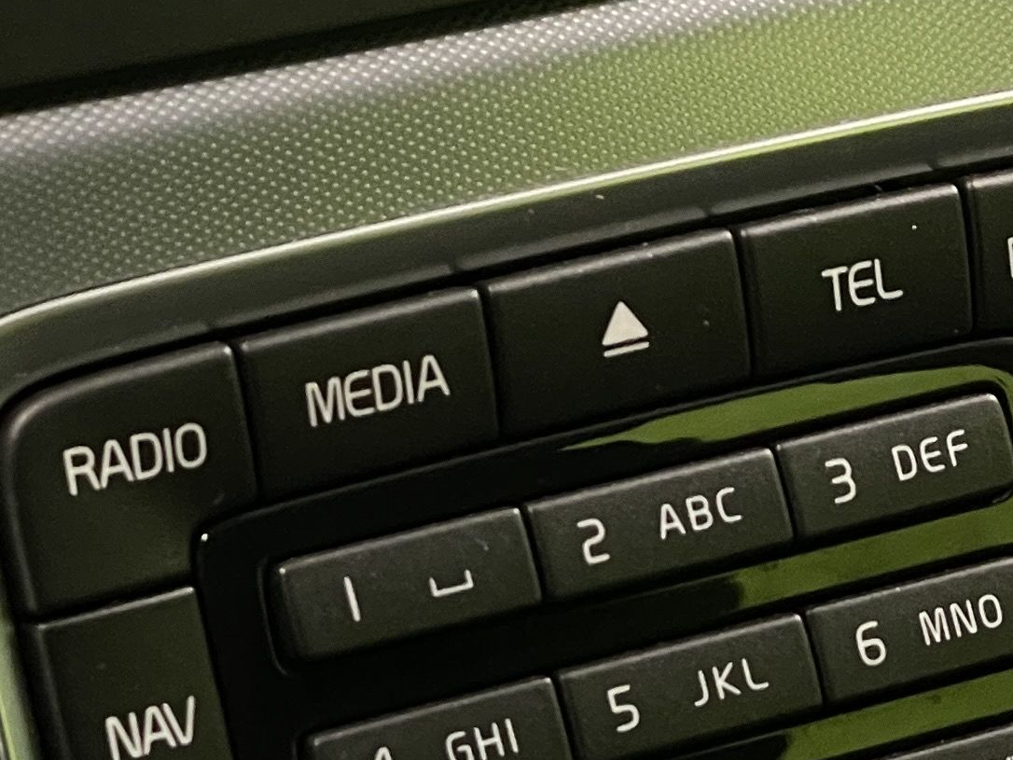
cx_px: 552
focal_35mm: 193
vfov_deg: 7.6
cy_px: 989
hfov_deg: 10.2
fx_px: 5649
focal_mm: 6
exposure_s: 1/50
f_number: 2
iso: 250
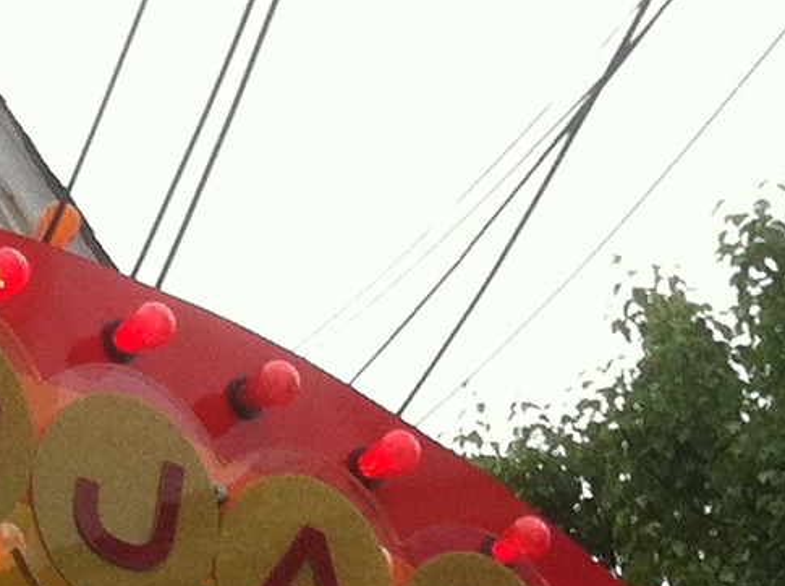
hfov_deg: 9.8
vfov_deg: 7.5
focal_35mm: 187
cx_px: -790
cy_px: 1266
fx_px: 4233
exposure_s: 1/331
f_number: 2.8
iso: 80
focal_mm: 3.85
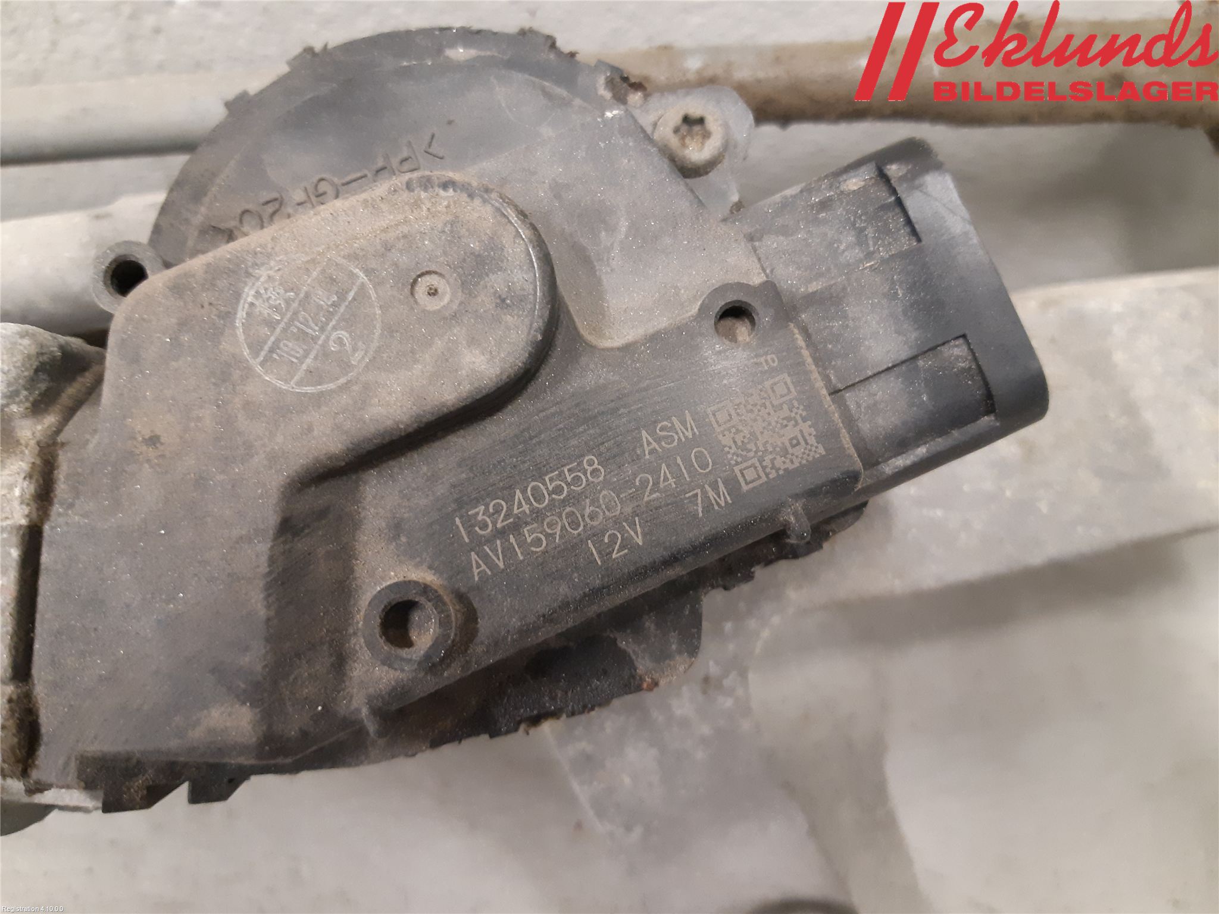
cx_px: 610
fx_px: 916
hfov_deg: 67.3
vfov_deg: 53.1
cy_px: 457
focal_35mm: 26
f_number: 1.7
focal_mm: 3.93
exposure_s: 1/25
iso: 250
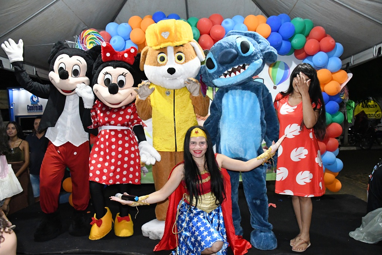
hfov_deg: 67.4
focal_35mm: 27
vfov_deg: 47.9
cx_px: 191
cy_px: 128
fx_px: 287
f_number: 5
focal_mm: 18
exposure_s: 1/200
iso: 6400
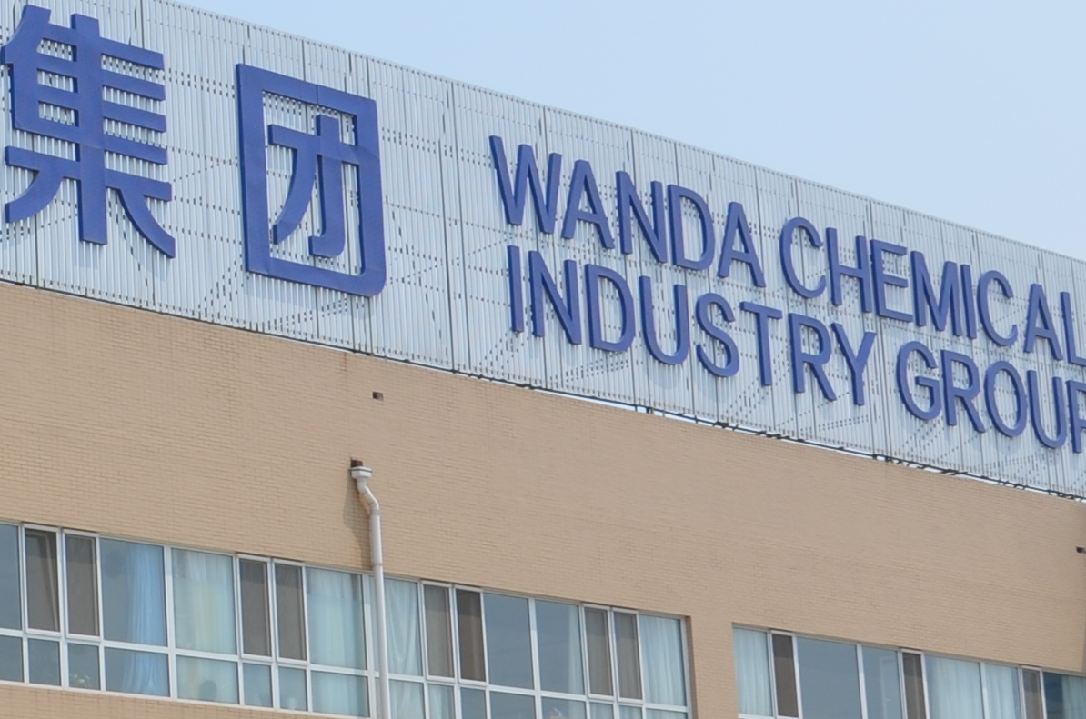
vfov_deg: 10.5
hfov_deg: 15.3
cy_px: 388
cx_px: -200
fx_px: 3916
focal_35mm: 130
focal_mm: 21
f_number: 9
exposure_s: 1/320
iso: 100
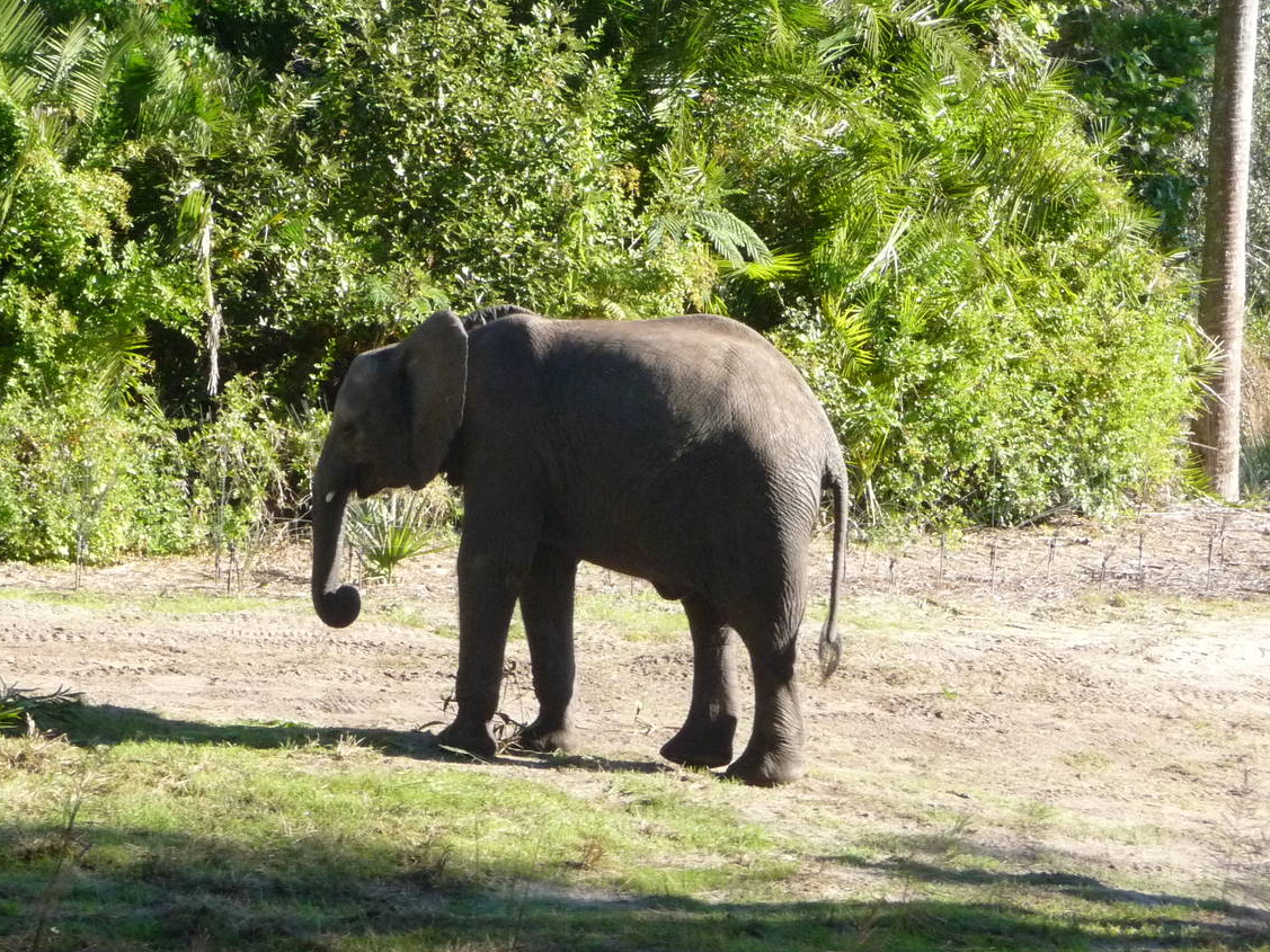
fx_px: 6200
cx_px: 549
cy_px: 403
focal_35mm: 169
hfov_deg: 11.7
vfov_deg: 8.8
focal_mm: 20.3
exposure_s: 1/500
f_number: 4.7
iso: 400
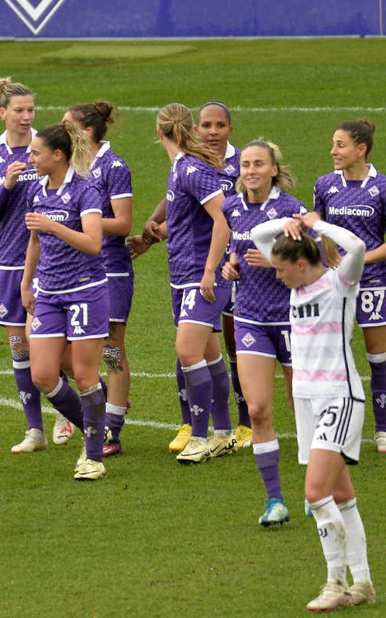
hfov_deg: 1.7
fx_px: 12912
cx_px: -16
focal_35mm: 767
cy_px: 309
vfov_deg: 2.7
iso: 2000
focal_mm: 500
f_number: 5.6
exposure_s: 1/1000
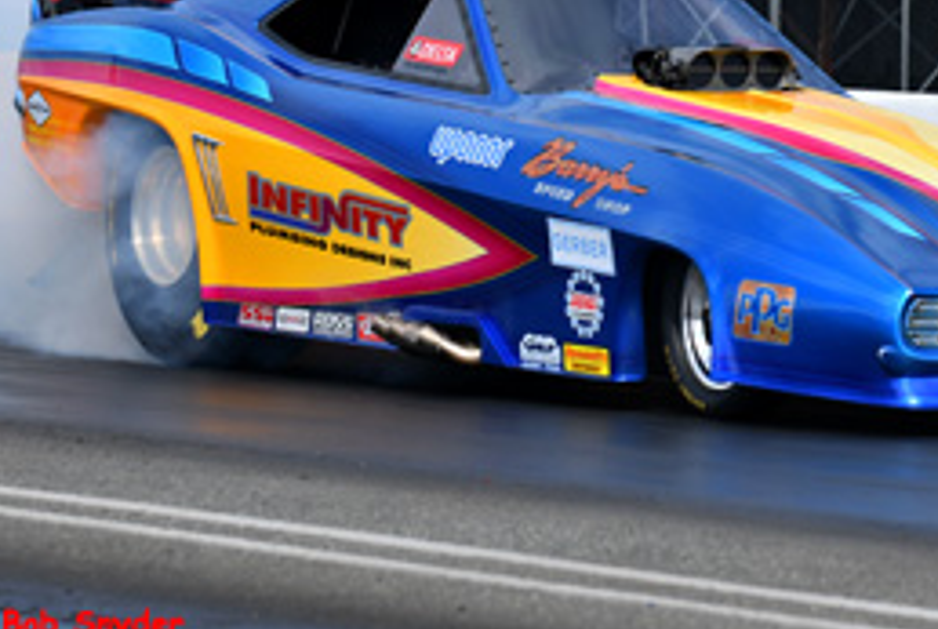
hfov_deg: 6.3
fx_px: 8483
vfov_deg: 4.2
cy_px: 109
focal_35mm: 325
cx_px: 614
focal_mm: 112
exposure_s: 1/1250
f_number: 5.6
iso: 160
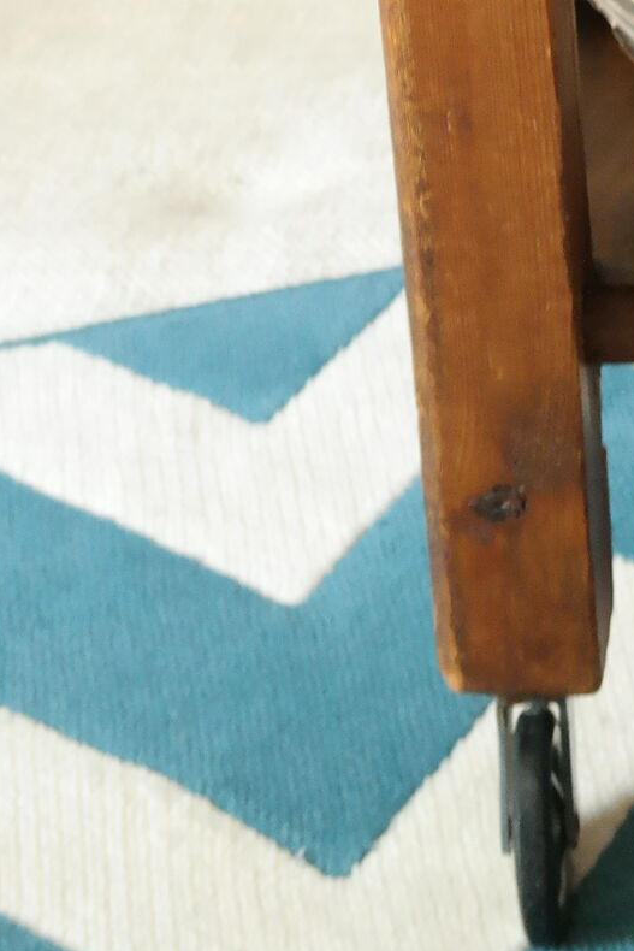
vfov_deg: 11.8
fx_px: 4277
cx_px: 1113
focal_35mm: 162
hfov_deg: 8.2
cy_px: -732
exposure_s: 1/30
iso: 1600
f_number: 5.6
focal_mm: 28
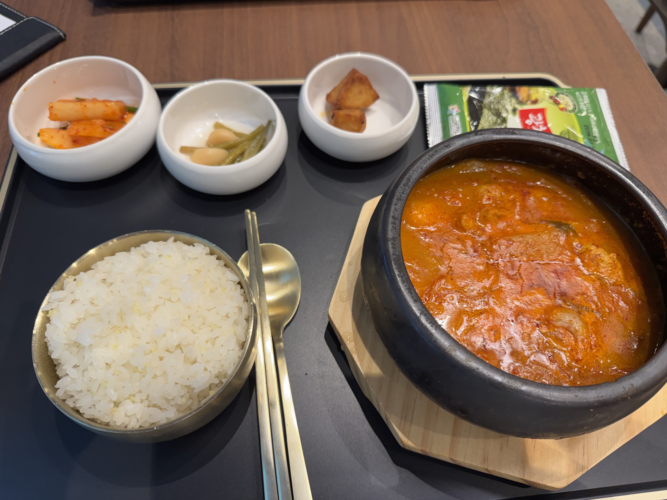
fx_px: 462
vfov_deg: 56.8
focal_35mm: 24
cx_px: 334
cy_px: 250
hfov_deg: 71.6
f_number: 1.78
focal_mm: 6.76
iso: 125
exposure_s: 1/120
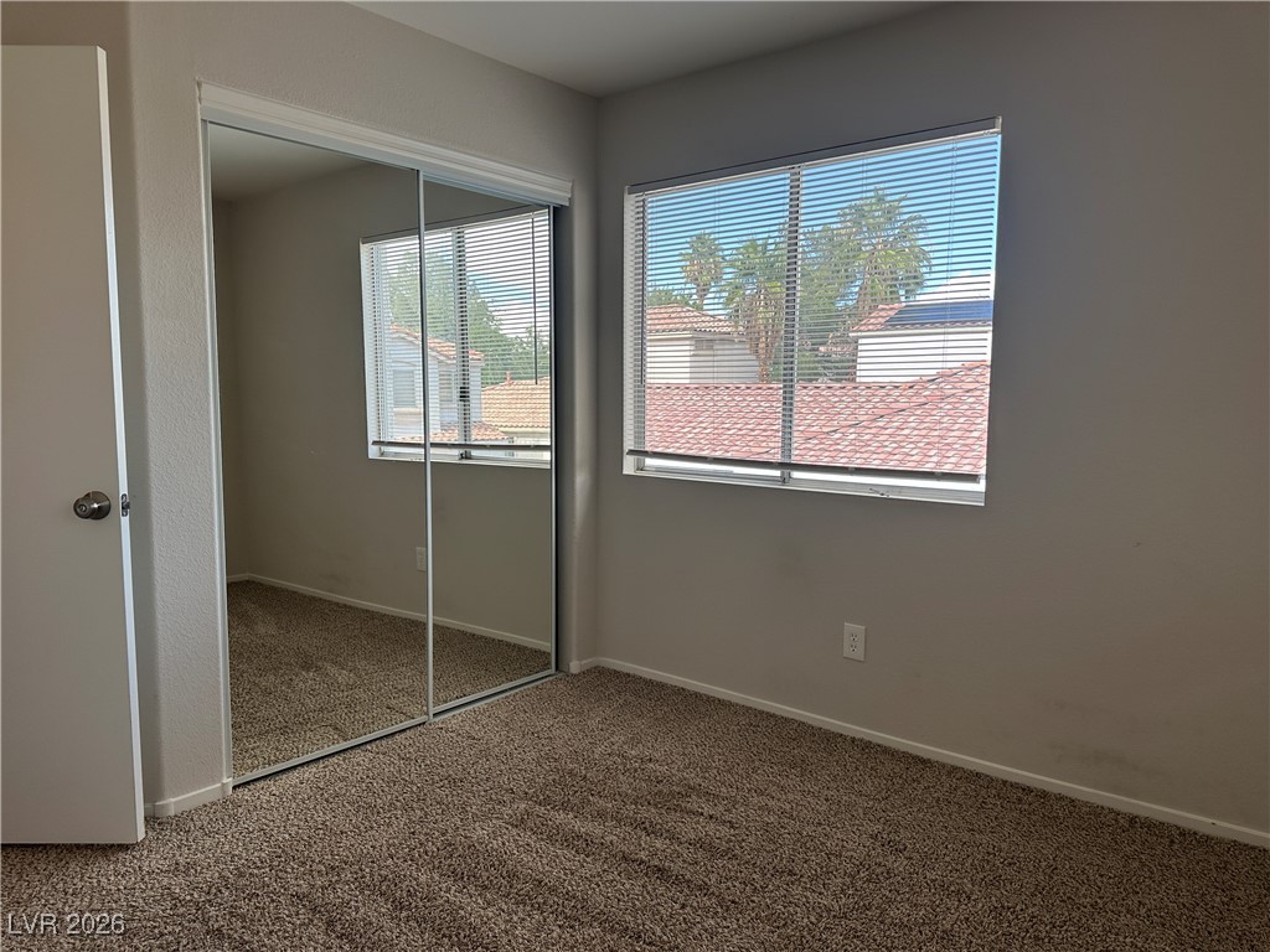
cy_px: 476
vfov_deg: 56.8
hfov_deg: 71.6
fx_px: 881
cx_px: 635
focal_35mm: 24
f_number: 1.78
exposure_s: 1/467
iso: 80
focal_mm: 6.86
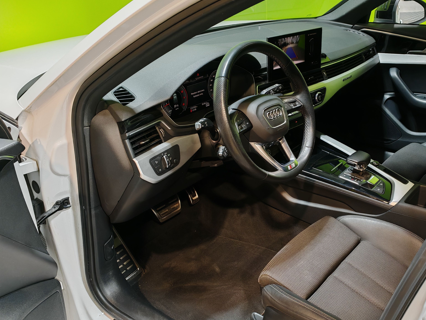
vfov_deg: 39.3
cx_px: 282
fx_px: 443
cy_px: 204
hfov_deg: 50.5
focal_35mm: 36
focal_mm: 6.83
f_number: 2
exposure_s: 1/100
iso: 125
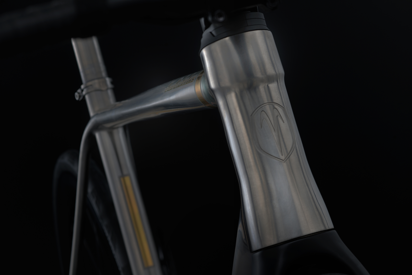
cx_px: 206
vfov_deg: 16.1
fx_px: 973
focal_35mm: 85
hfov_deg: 23.9
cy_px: 138
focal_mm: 85
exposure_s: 1/60
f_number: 9
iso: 125
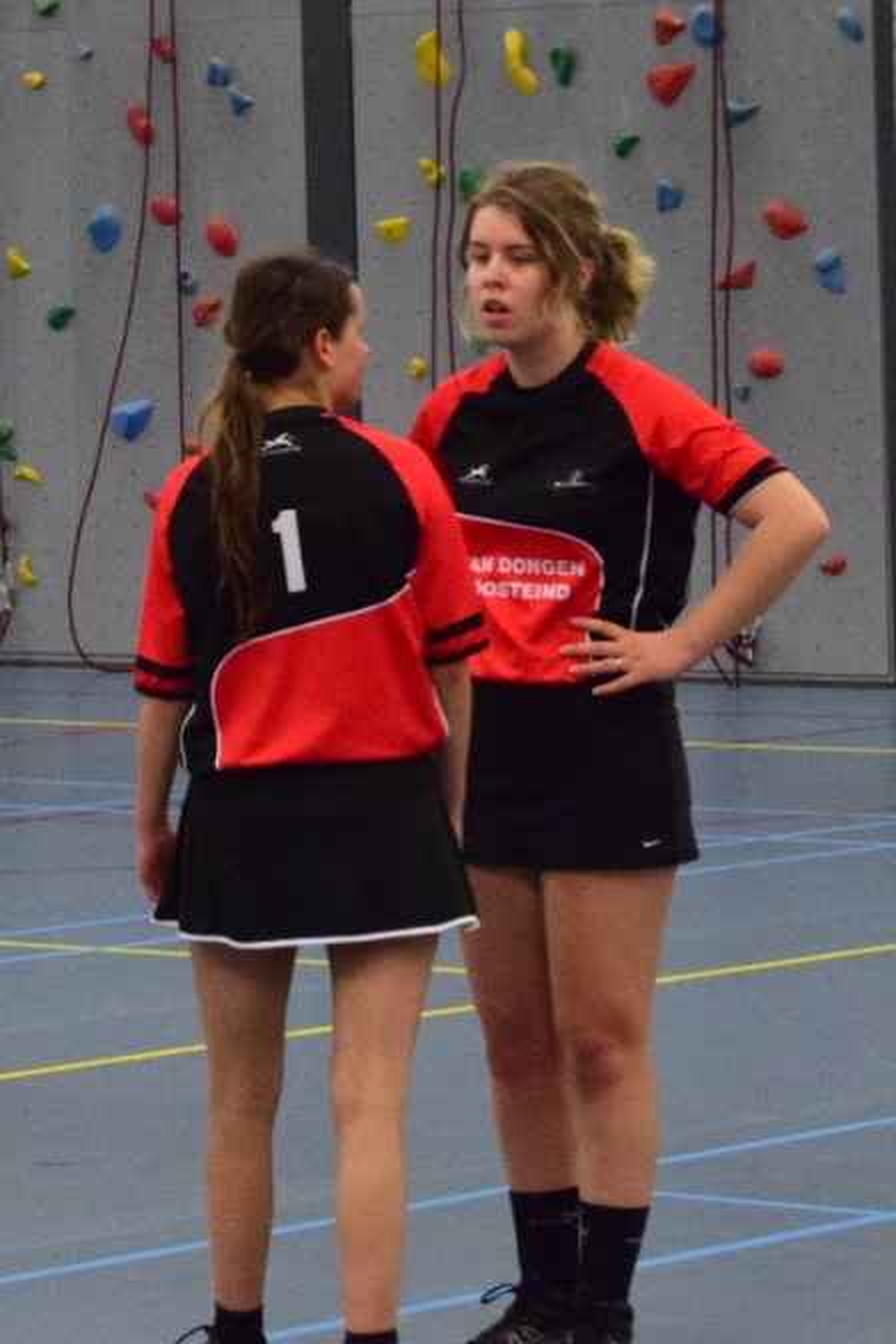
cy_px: 672
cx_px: 448
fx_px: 3080
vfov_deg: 24.6
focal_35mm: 82
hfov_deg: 16.6
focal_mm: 55
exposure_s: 1/200
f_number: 7.1
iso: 5000
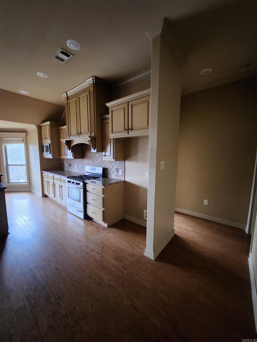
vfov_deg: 106.2
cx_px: 128
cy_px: 171
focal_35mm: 13
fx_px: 129
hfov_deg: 89.9
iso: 1000
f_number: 2.2
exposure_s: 1/24
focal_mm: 1.74
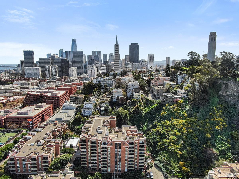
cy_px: 90
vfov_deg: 54.9
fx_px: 173
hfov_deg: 69.4
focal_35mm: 25
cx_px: 120
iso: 100
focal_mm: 4.48
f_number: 2.8
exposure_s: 1/400
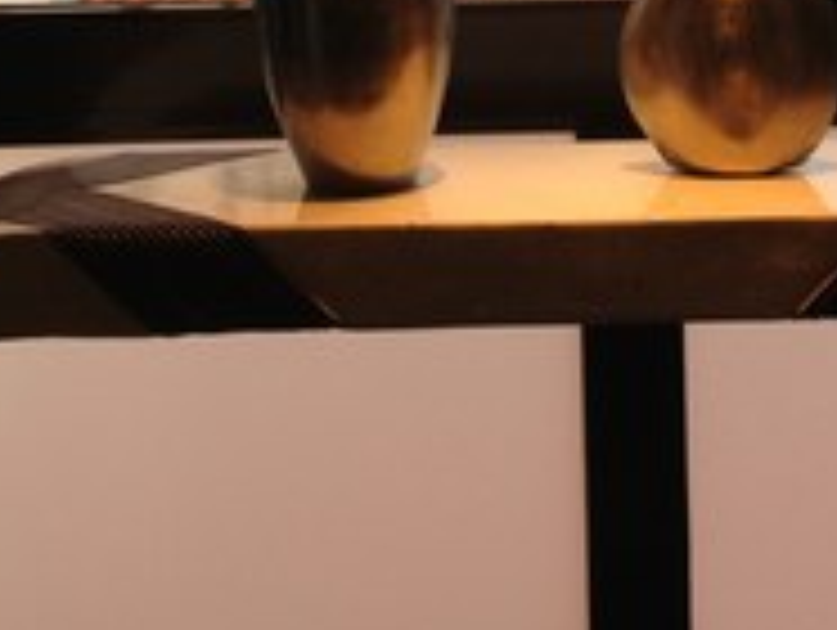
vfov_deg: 15.3
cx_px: 549
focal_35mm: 94
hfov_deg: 20.8
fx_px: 2276
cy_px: -88
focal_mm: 4.28
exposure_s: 1/144
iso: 50
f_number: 2.4
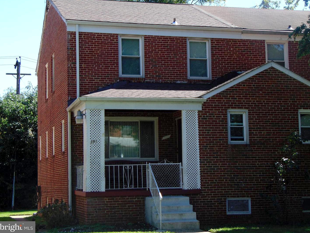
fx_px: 645
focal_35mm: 72
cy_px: 116
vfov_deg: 20.5
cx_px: 154
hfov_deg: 27.0
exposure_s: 1/320
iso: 80
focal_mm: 12.8
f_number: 3.7
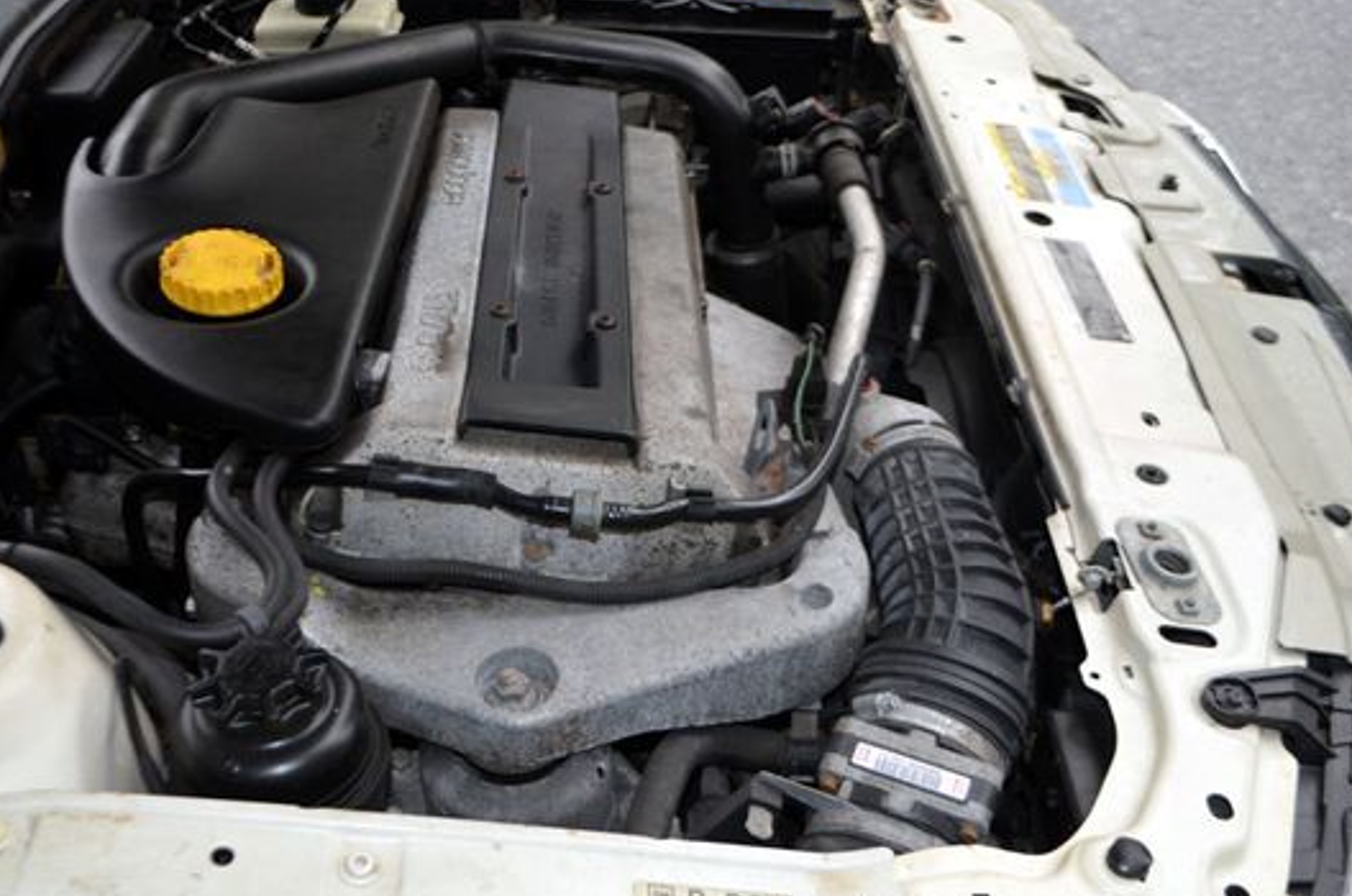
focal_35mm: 40
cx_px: 566
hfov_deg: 48.3
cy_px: 433
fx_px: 1499
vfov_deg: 33.3
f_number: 3.8
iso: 160
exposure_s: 1/200
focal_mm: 22
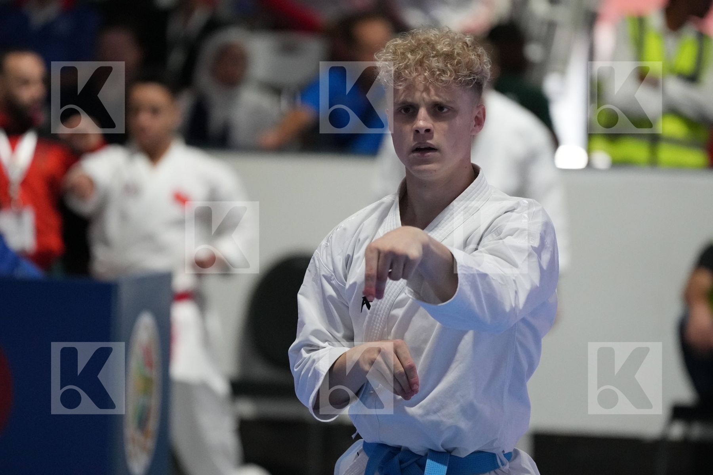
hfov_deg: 6.9
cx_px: 356
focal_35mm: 300
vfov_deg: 4.6
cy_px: 238
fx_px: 5941
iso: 4000
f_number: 2.8
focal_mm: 200
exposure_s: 1/500
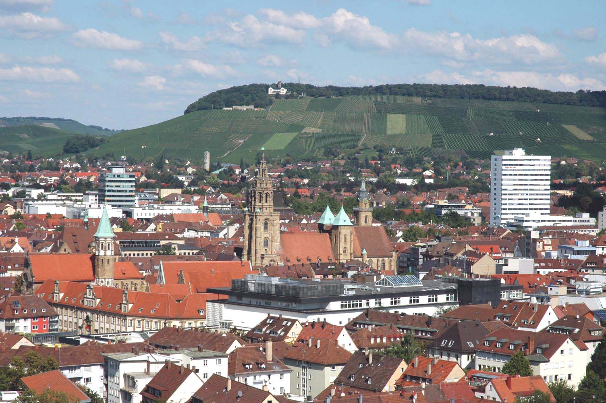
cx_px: 303
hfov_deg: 19.5
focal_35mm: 105
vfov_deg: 13.0
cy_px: 202
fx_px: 1766
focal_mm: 70
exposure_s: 1/400
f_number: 10
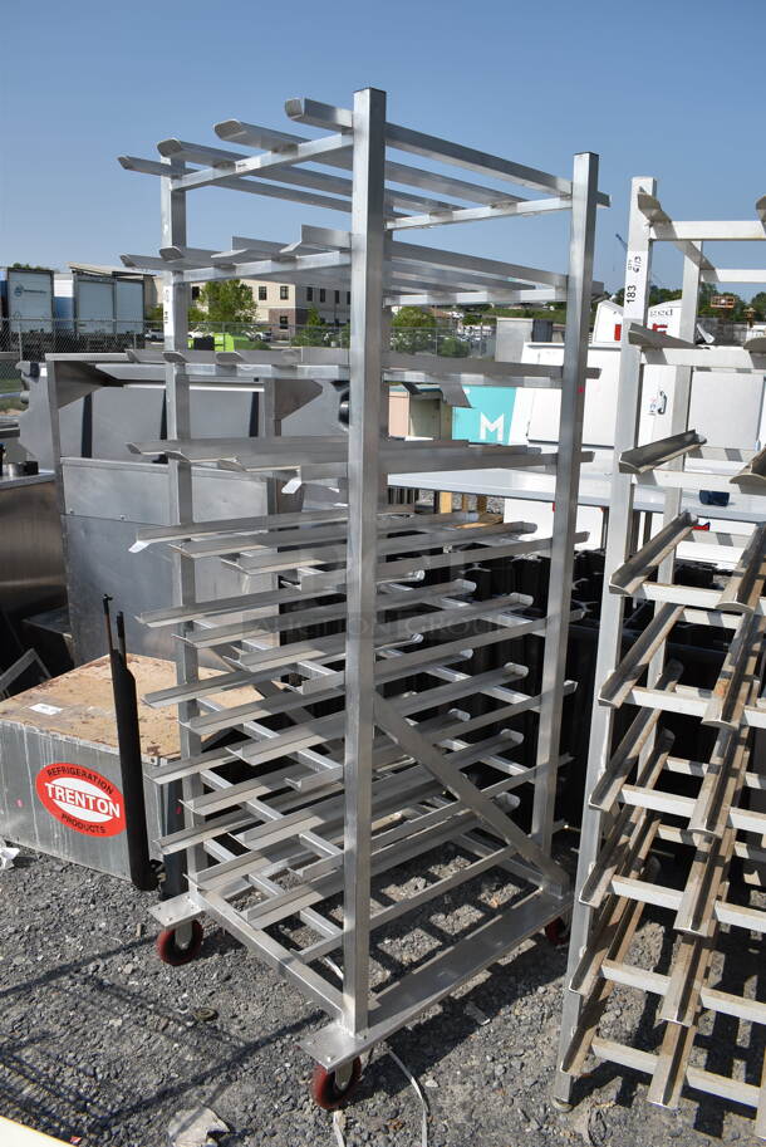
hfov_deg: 48.0
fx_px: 860
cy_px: 574
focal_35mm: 27
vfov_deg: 67.3
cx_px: 383
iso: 100
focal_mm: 18
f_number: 8
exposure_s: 1/400
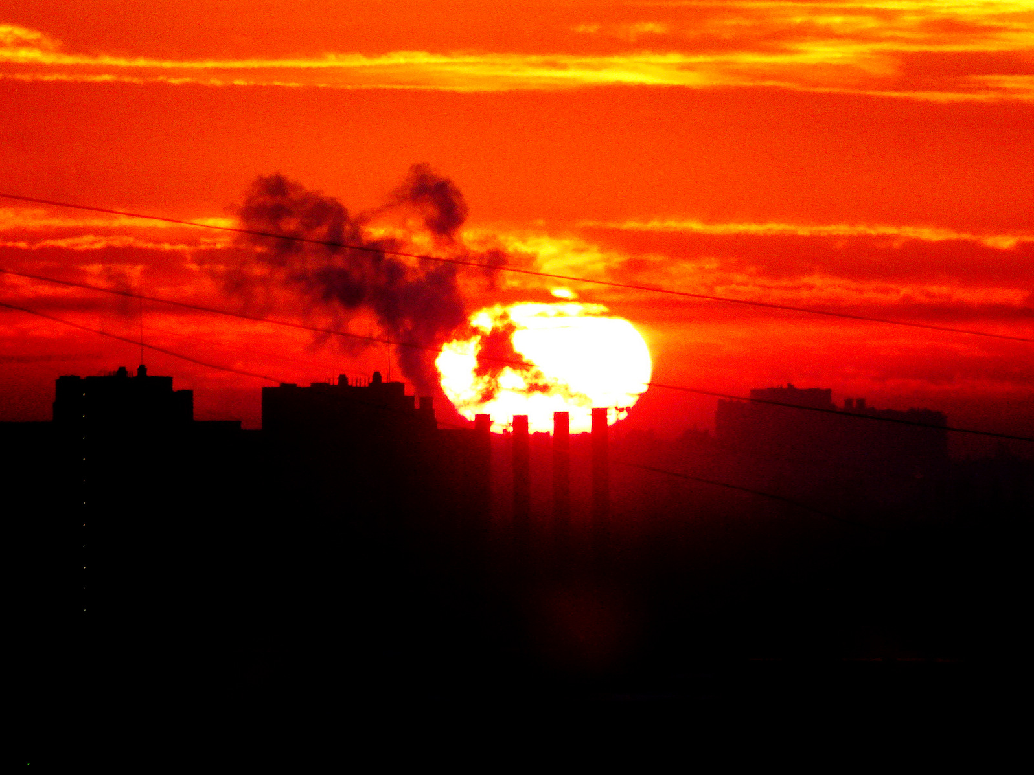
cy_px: 388
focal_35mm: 722
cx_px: 518
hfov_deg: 2.7
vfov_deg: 2.1
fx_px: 21567
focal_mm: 123
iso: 250
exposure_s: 1/250
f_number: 6.4
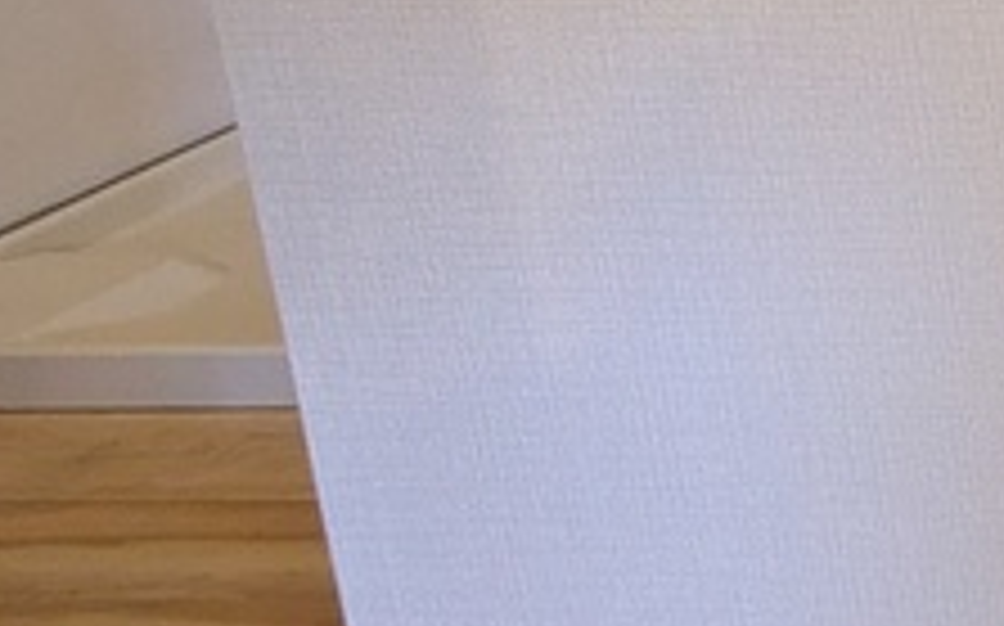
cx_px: 2003
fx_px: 1750
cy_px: -347
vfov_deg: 17.9
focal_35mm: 64
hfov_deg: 19.1
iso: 152
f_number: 2.2
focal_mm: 1.83
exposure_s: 1/40
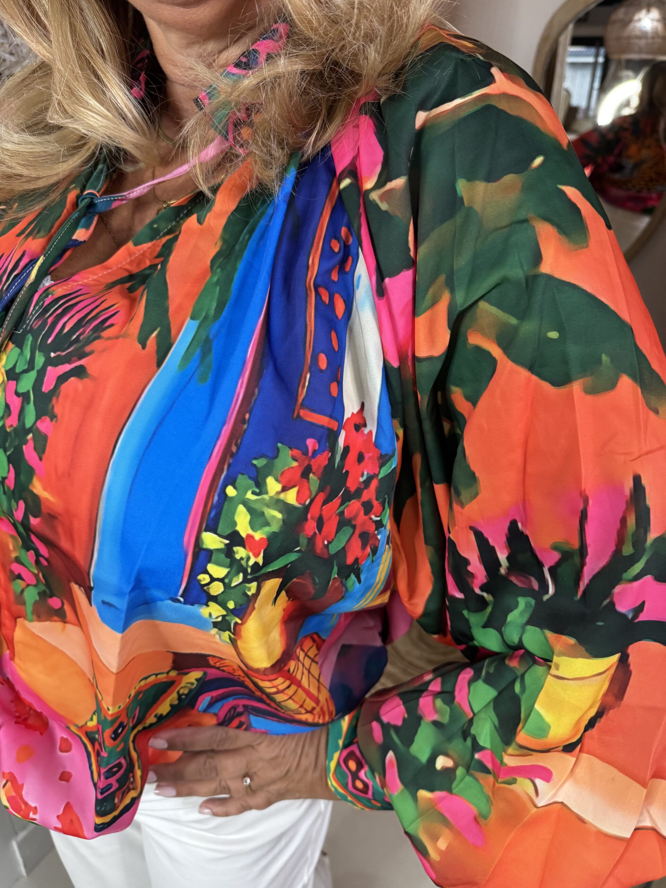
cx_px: 333
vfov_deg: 71.6
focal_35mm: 24
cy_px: 444
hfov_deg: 56.8
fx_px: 616
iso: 160
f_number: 1.78
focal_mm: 6.76
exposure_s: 1/100
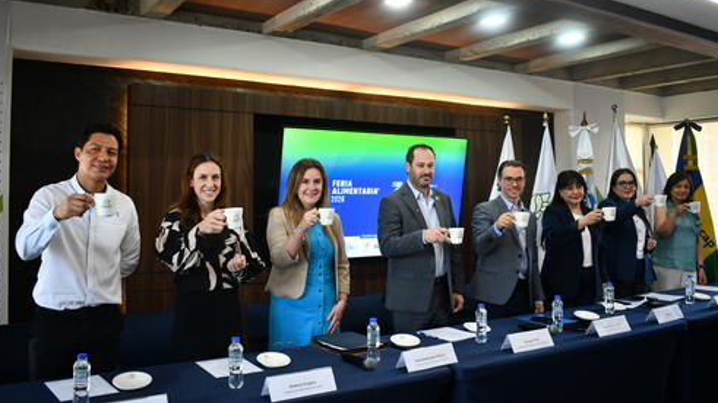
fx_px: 609
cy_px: 164
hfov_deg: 61.0
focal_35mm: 32
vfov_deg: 36.5
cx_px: 357
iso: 1100
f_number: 3.8
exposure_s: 1/125
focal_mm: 20
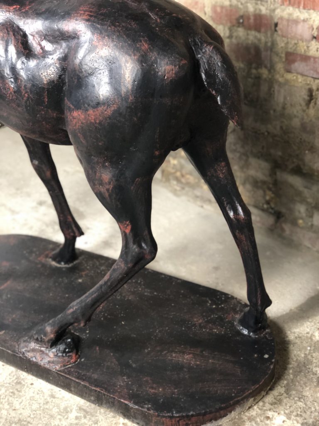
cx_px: 160
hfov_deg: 28.0
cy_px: 213
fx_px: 639
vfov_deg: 36.8
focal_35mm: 52
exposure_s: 1/13
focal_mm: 6
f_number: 2.4
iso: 160
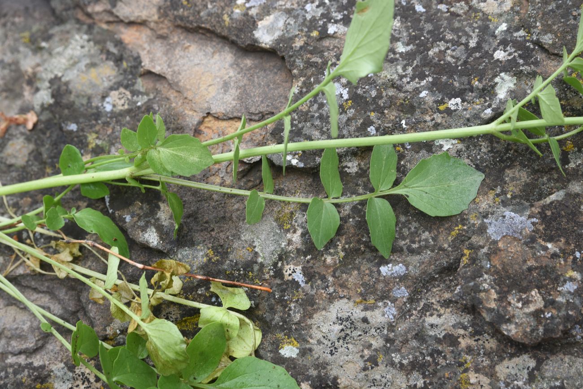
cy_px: 194
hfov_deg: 39.6
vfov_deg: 27.0
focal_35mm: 50
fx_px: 810
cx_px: 292
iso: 500
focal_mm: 50
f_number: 10
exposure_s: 1/125
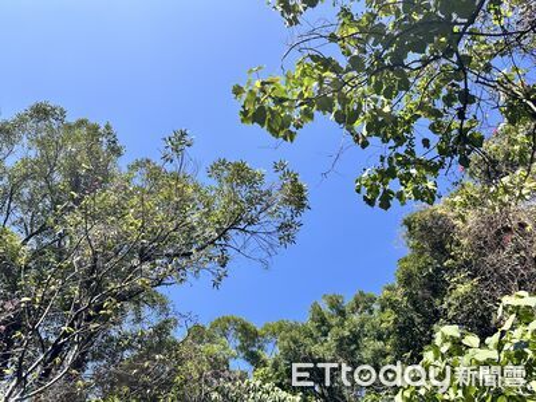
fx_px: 372
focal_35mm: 24
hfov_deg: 71.6
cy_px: 201
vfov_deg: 56.8
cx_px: 268
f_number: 1.78
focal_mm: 6.86
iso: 80
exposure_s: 1/2469
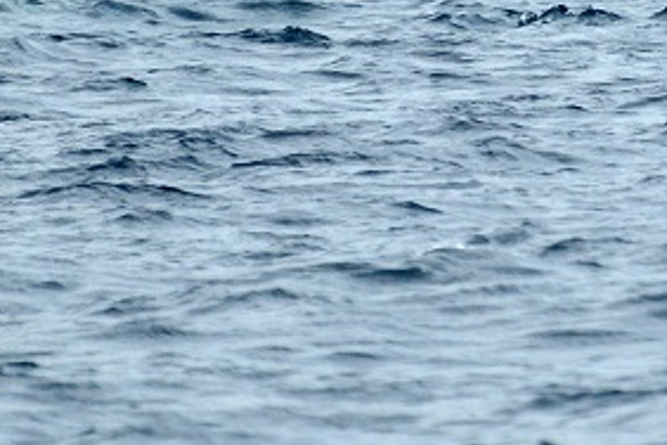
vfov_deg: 0.9
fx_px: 29438
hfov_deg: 1.3
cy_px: -221
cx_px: 794
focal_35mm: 1589
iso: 640
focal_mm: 300
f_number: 5.6
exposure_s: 1/2500
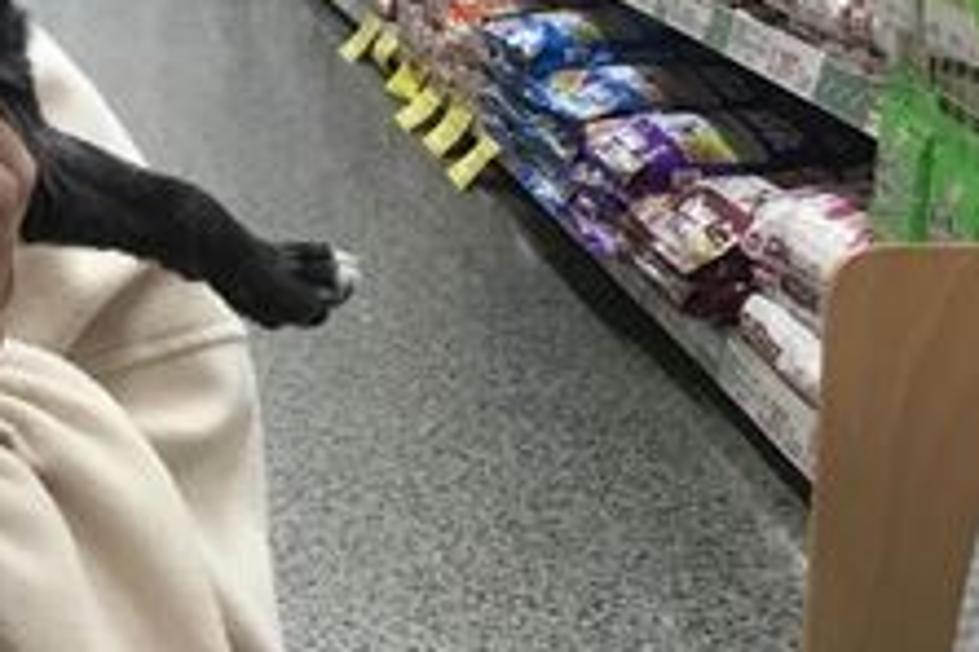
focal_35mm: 87
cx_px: -273
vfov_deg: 15.4
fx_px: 2366
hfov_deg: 21.3
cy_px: -9
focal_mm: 3.3
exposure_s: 1/30
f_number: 2.4
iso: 64
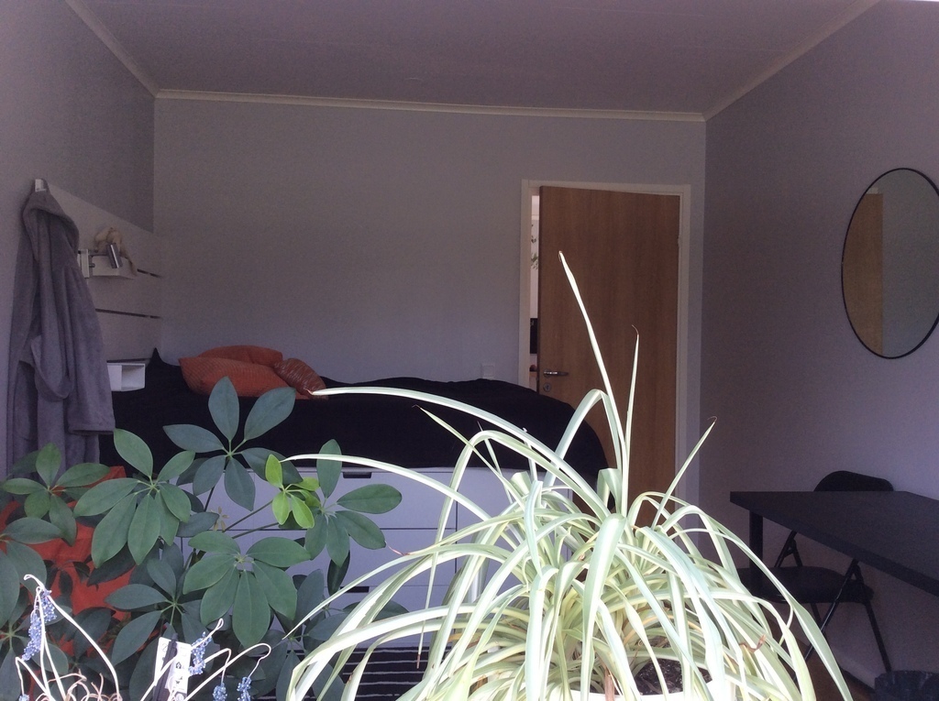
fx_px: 867
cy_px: 350
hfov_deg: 56.9
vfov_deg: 44.1
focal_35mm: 32
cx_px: 470
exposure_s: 1/100
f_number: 2.4
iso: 40
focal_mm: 3.3
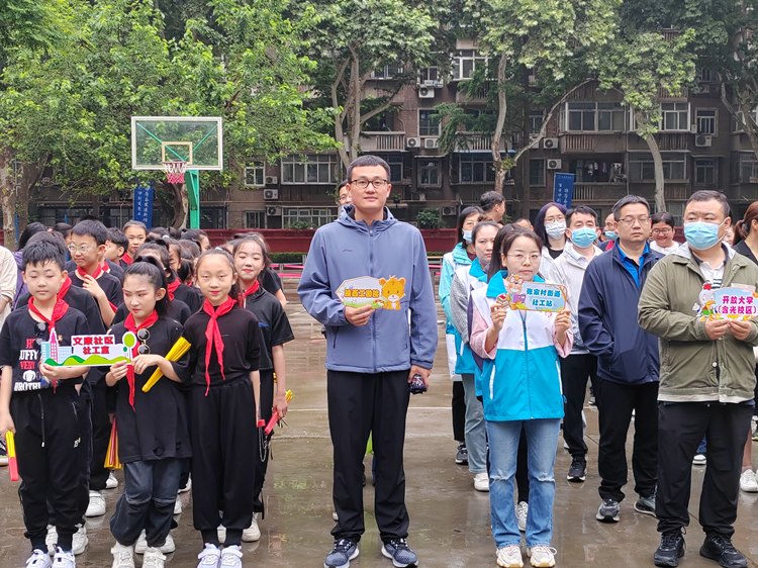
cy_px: 284
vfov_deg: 30.2
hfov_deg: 39.7
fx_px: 1051
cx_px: 379
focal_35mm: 48
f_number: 1.9
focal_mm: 5.52
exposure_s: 1/100
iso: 122
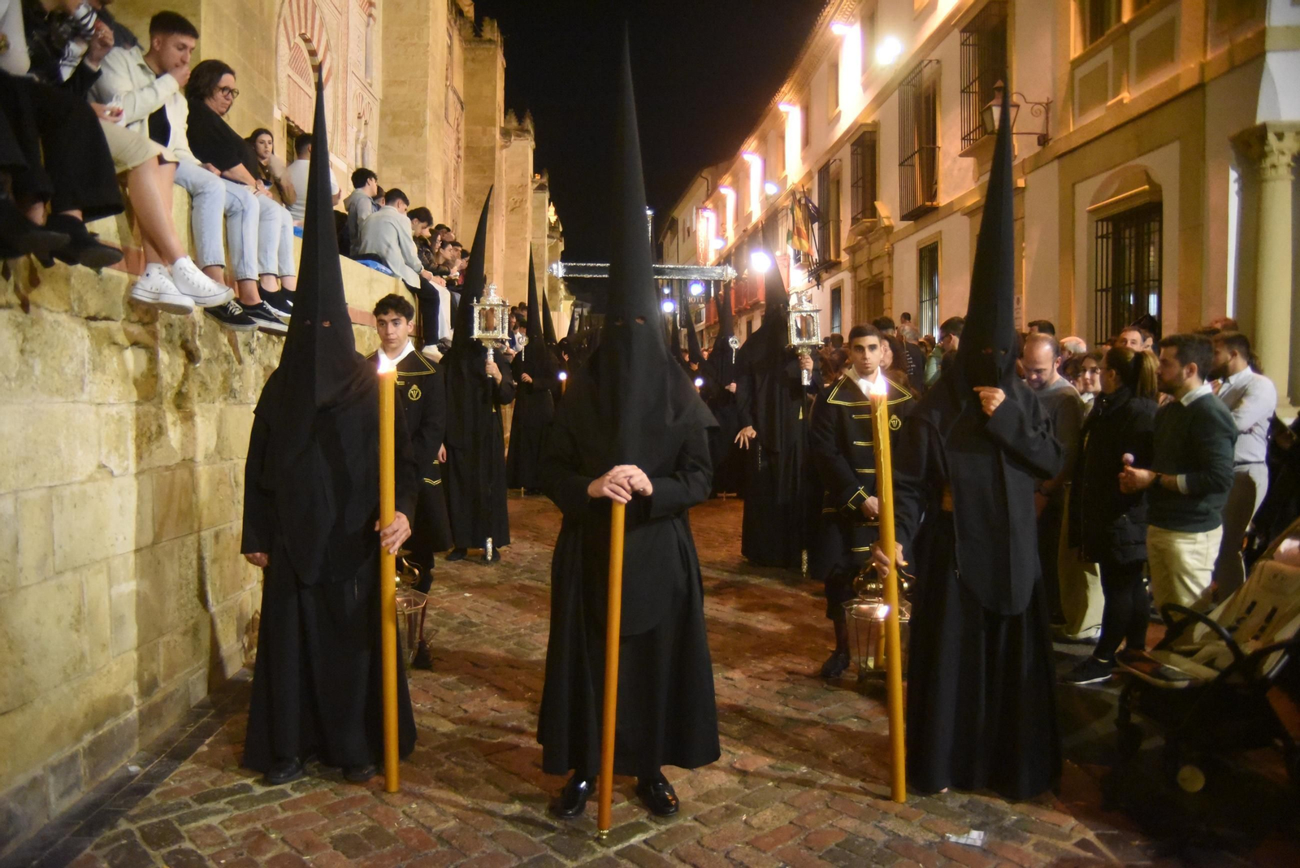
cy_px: 434
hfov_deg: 63.6
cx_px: 650
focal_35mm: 29
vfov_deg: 45.0
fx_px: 1048
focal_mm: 29
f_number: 3.5
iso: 12800
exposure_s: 1/200
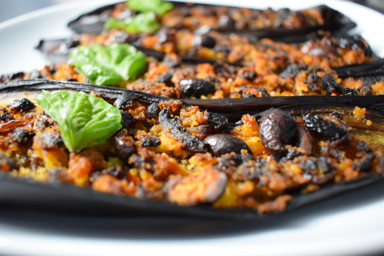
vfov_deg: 40.5
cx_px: 191
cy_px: 127
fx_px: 347
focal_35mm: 33
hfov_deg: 57.9
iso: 3200
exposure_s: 1/30
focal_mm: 21
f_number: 3.8
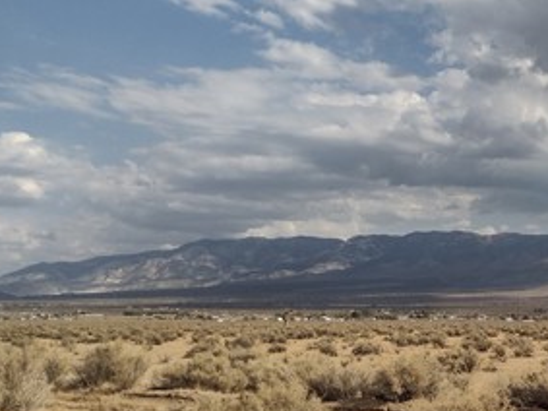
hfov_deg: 30.1
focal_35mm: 61
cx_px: 509
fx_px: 965
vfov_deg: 23.9
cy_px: 277
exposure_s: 1/2907
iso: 100
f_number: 1.7
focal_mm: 4.71
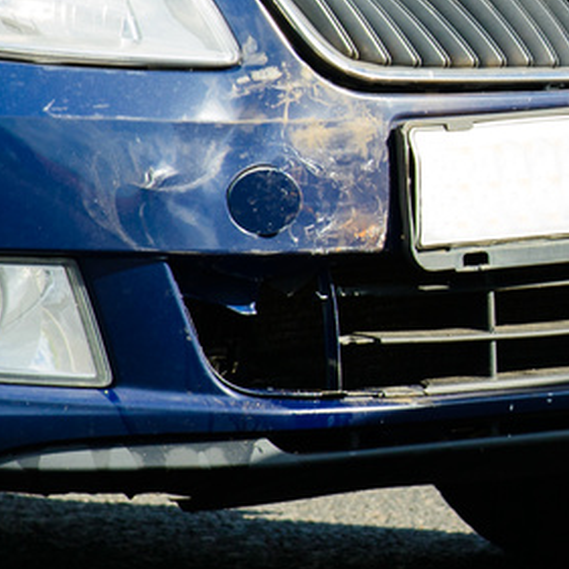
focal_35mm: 1019
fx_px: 18950
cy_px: 136
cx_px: 1015
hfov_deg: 1.7
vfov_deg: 1.7
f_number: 5.6
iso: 200
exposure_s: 1/320
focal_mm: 200
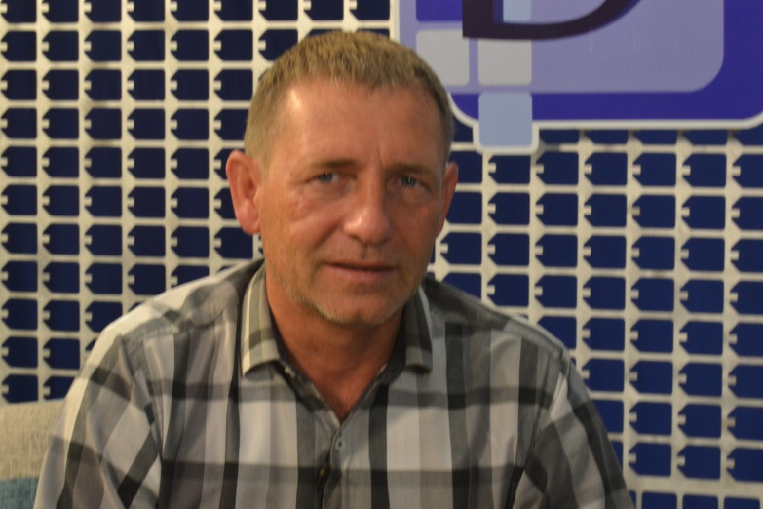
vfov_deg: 13.4
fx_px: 2162
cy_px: 295
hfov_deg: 20.0
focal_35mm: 102
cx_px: 327
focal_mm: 52
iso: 800
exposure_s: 1/20
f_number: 10
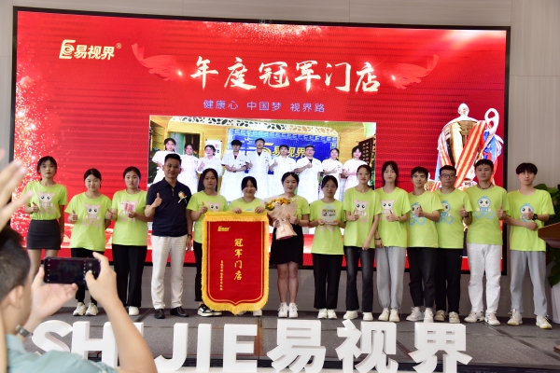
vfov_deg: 35.1
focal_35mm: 38
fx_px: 591
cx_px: 280
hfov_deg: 50.7
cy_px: 186
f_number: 5
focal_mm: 38
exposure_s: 1/125
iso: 1000
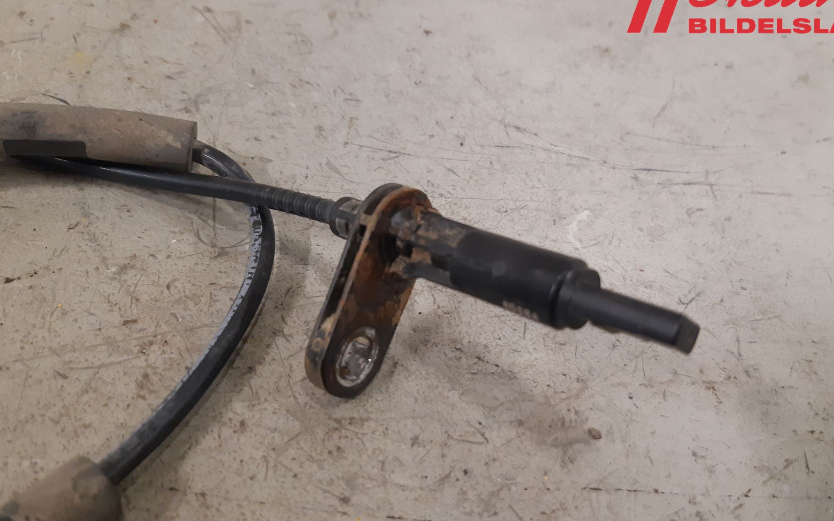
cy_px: 307
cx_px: 439
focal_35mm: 31
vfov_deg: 40.5
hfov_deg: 61.2
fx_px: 705
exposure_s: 1/50
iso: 200
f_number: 1.7
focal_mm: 3.93
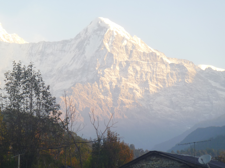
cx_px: 112
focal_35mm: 179
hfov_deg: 11.0
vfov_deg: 8.3
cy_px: 84
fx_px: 1163
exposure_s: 1/30
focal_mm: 25.2
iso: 100
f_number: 5.9
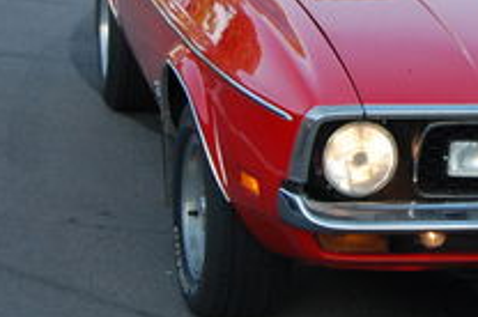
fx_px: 1962
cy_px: 7
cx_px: 430
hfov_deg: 13.8
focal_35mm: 148
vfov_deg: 9.2
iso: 200
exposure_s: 1/160
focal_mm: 32
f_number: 6.3
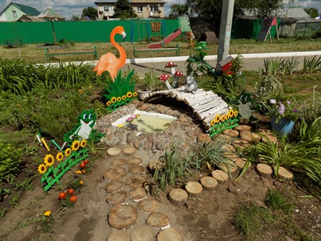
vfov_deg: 56.8
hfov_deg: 71.6
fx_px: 223
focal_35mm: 24
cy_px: 120
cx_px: 165
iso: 80
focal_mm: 4
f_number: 9.9
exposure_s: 1/250
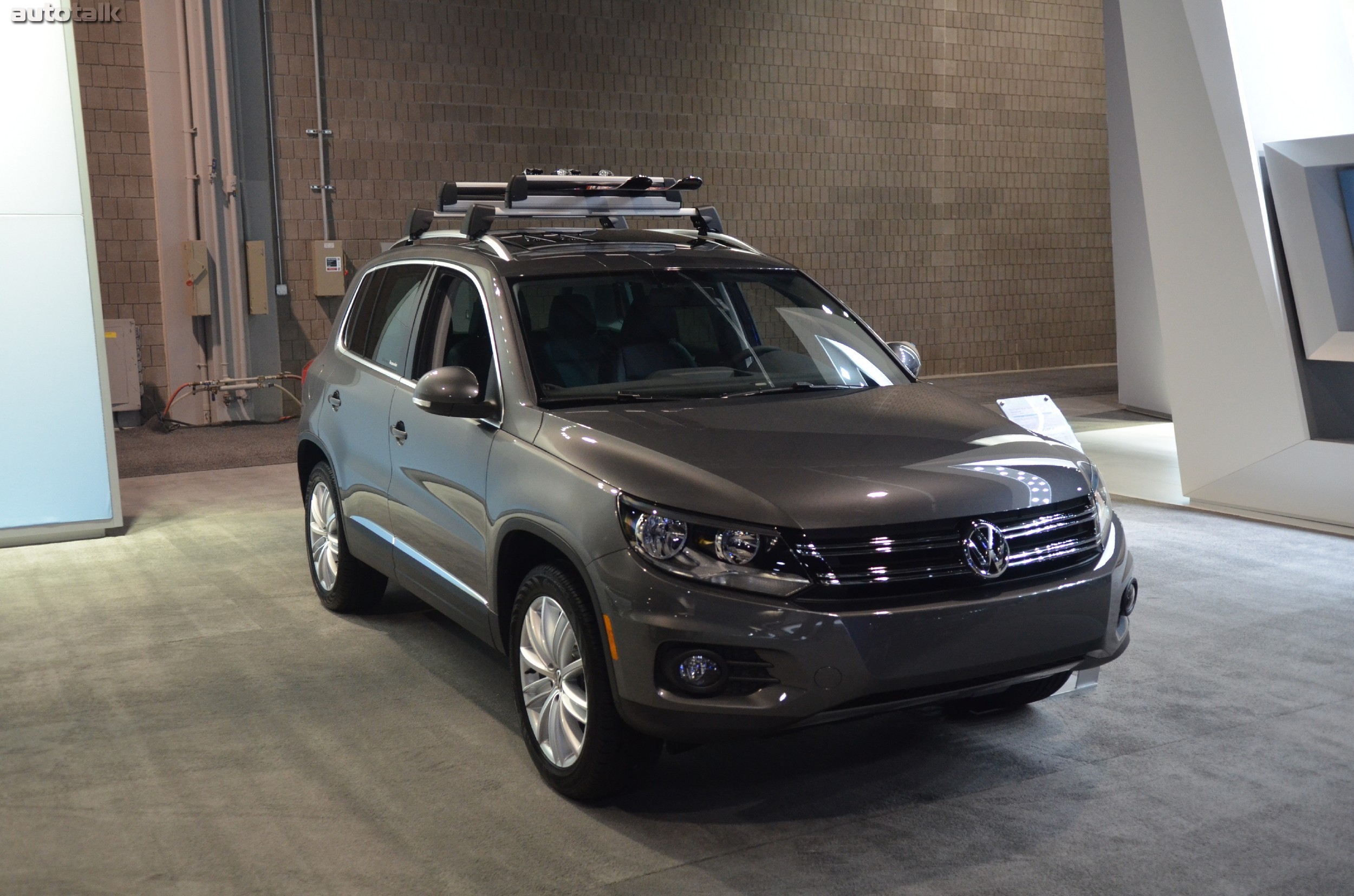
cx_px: 677
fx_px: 1351
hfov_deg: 53.2
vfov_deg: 36.7
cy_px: 448
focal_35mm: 36
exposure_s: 1/80
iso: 1600
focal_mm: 24
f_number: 2.8
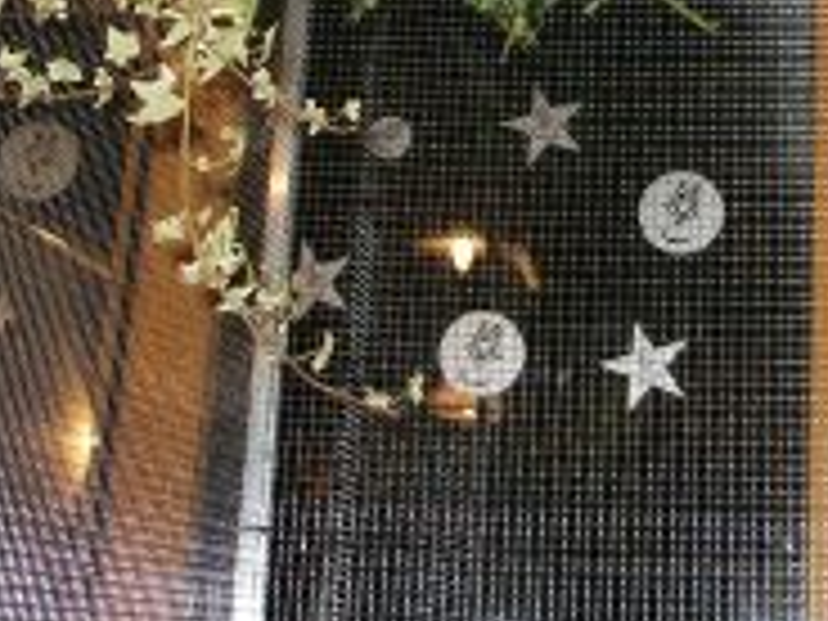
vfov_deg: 18.9
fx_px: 1818
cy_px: 22
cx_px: 724
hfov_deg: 25.0
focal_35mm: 76
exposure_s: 1/45
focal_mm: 7.18
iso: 200
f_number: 3
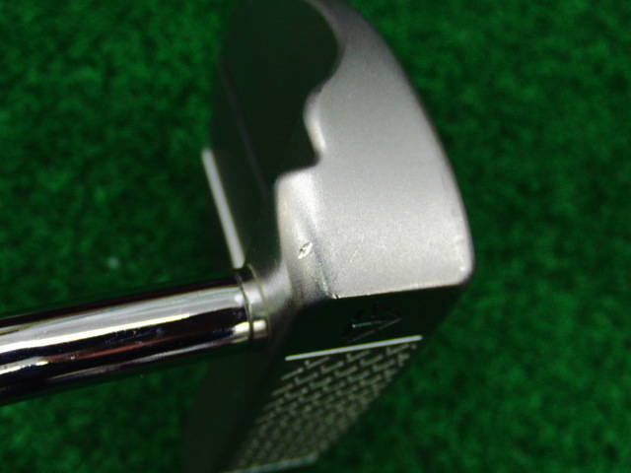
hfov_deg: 43.9
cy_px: 236
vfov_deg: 33.6
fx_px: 784
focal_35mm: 43
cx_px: 316
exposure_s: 1/60
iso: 400
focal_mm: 7.54
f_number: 3.7
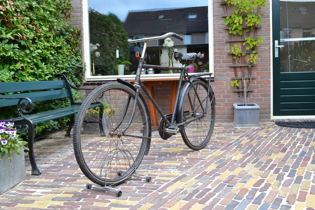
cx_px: 158
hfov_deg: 57.2
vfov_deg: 40.0
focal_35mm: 33
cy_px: 105
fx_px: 289
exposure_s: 1/100
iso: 100
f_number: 6.3
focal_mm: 22
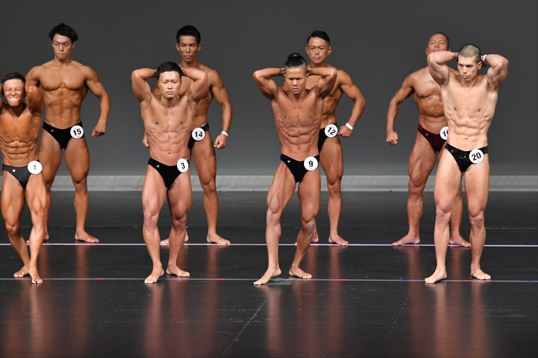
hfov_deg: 8.1
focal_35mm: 255
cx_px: 269
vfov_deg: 5.4
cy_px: 179
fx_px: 3809
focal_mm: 170
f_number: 5.6
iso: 4000
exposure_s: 1/400
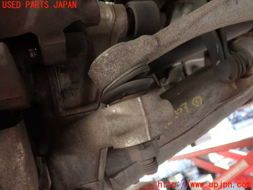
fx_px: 219
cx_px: 126
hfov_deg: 60.0
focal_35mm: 30
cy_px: 95
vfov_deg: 46.8
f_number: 2.3
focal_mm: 5.4
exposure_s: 1/60
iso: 100
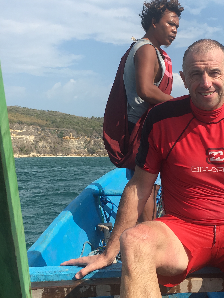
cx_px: 164
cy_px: 140
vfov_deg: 34.3
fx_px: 483
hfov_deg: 25.8
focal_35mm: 56
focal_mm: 4.15
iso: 25
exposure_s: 1/1637
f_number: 2.2
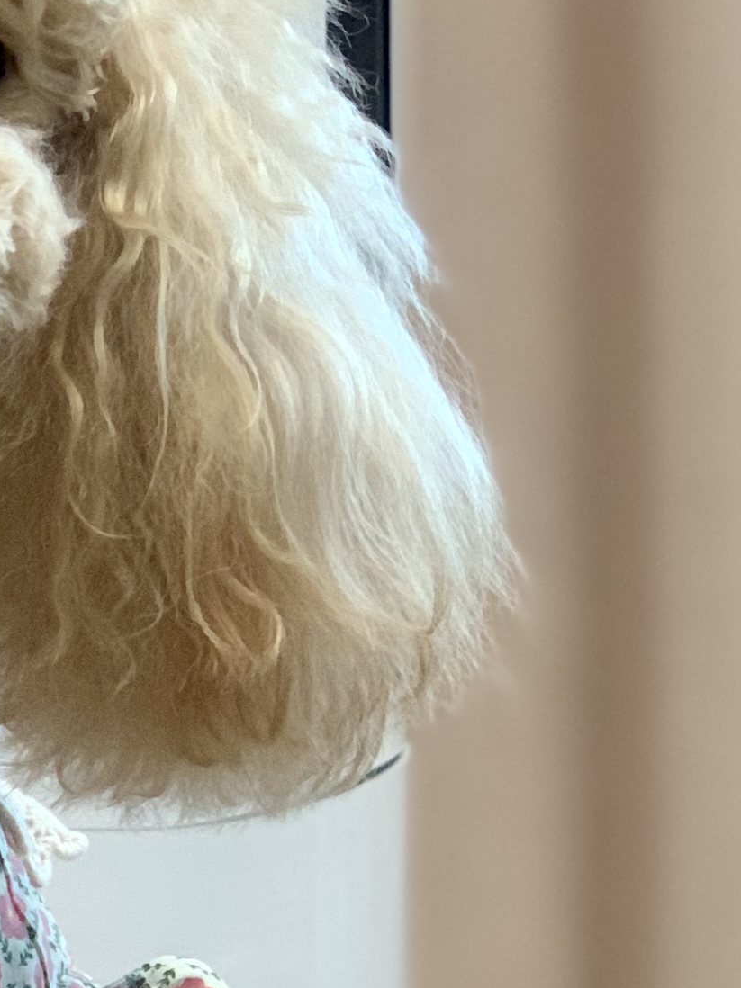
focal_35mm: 191
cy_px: 709
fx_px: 5454
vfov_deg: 10.3
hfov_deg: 7.6
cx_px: -375
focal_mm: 6
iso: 125
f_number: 2.4
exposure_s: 1/69
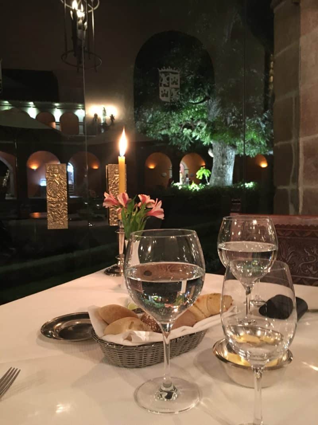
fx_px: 355
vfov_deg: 61.7
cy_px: 212
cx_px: 159
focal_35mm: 29
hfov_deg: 48.2
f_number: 2.2
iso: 500
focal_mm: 4.15
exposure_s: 1/15
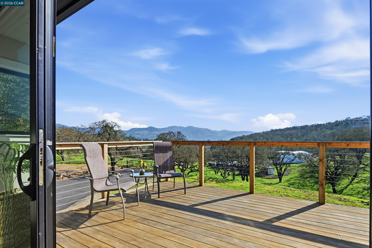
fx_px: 176
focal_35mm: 17
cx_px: 186
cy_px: 124
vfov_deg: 70.4
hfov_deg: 93.3
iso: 125
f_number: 20
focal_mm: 17
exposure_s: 1/200
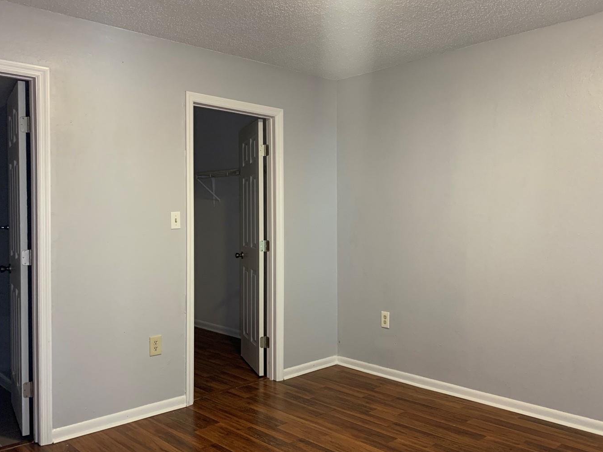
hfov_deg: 58.3
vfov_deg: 45.4
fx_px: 540
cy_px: 224
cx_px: 329
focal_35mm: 31
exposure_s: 1/60
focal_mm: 4.25
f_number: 1.8
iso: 250
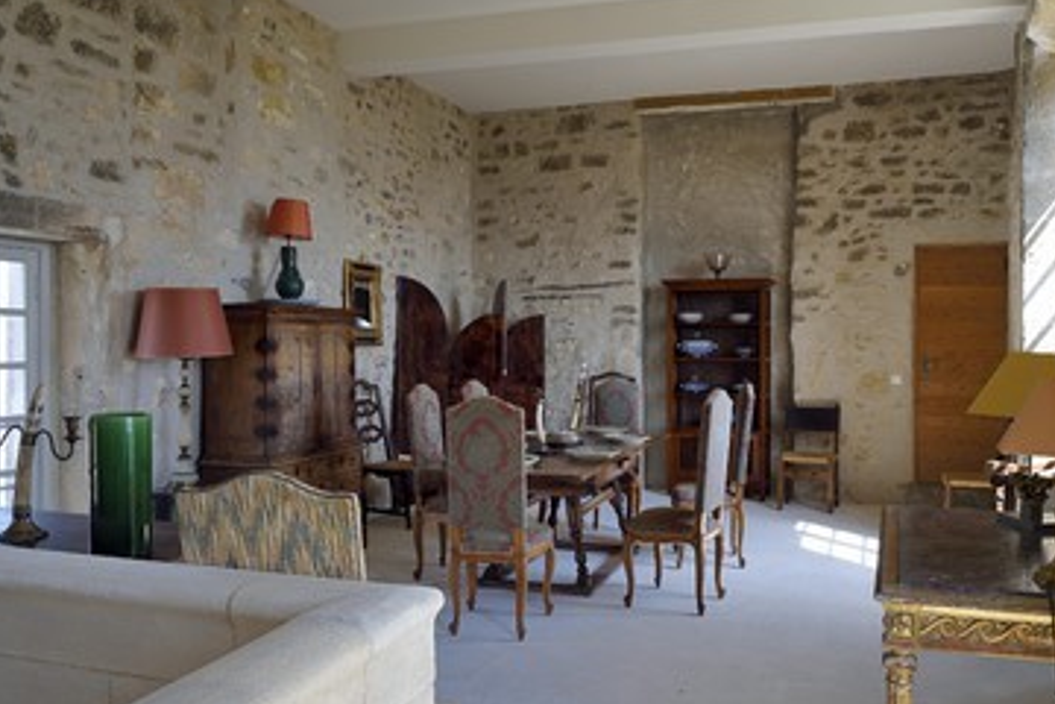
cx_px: 560
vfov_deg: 46.4
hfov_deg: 65.4
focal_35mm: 28
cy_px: 375
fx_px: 820
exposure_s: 1/50
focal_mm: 24
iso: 200
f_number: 7.1
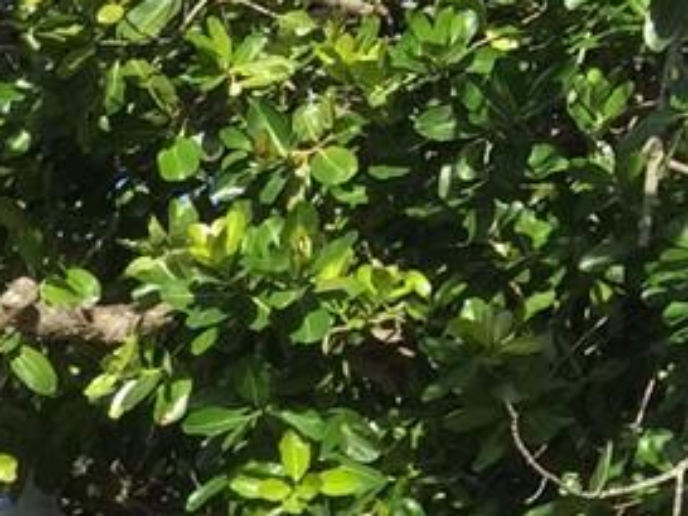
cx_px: -1265
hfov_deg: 9.5
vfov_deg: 7.8
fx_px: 3380
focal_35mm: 170
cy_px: 1425
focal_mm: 4.15
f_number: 2.2
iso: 32
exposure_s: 1/670
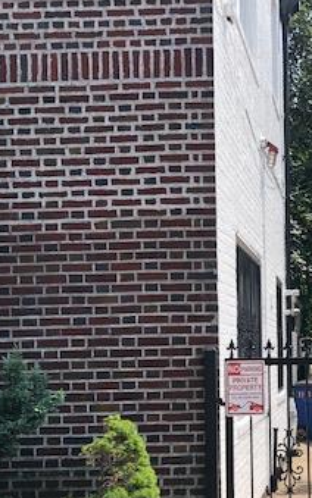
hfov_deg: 22.0
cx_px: 340
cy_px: 341
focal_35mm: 56
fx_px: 762
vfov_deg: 35.8
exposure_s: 1/1043
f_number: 1.8
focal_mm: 3.99
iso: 20
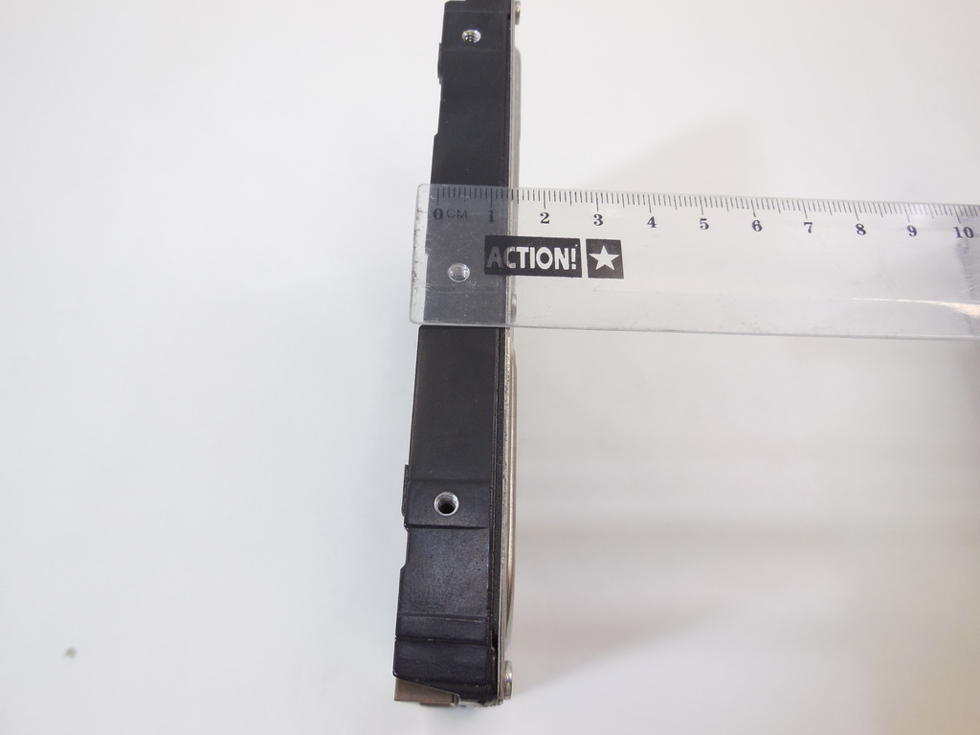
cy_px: 368
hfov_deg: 69.4
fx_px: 708
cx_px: 490
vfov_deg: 54.9
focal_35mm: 25
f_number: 3.1
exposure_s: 1/60
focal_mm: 4.5
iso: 125
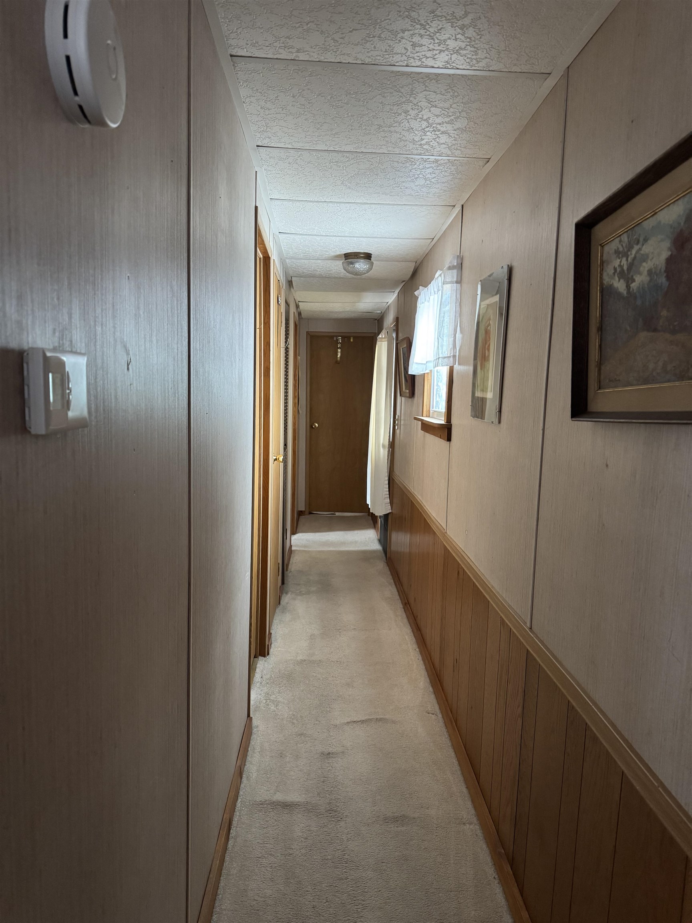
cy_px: 462
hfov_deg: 56.8
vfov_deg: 71.6
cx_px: 346
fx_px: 640
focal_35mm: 24
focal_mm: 6.76
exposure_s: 1/60
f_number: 1.78
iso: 640
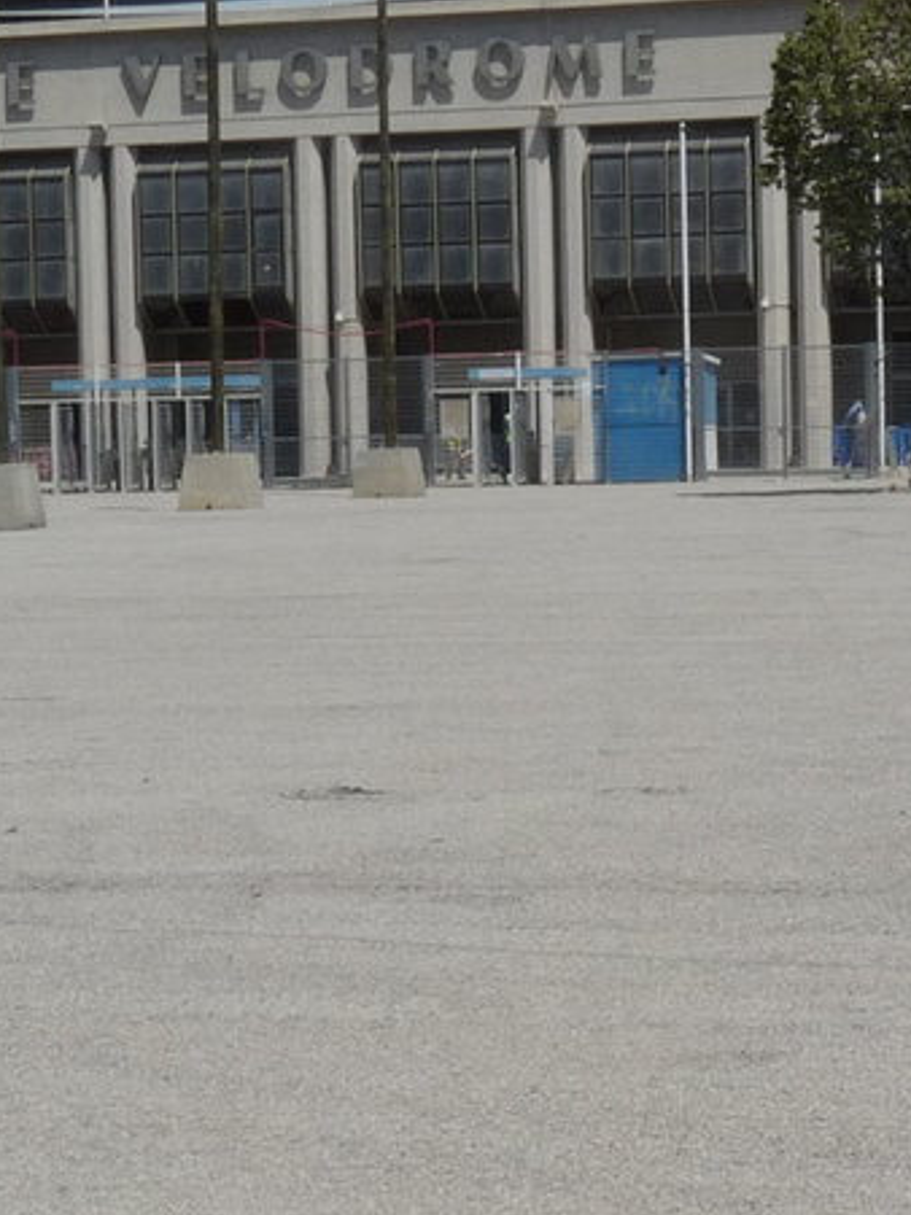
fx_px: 3581
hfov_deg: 14.5
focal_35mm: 102
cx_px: 601
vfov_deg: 19.3
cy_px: 657
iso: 100
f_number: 8
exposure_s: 1/500
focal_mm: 5.9
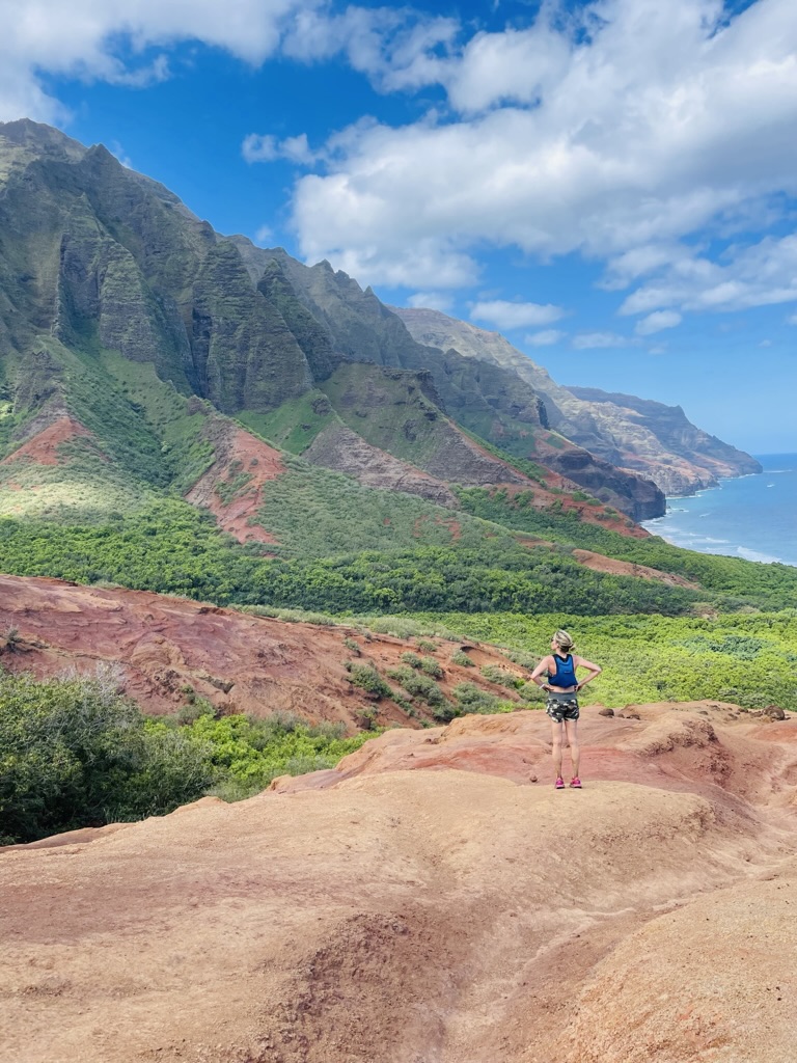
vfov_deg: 67.3
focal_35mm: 26
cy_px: 532
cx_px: 398
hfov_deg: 53.1
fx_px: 798
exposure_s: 1/2020
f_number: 1.6
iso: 32
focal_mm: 4.2
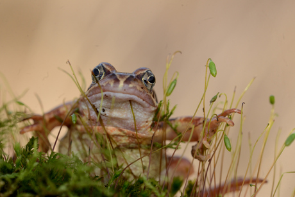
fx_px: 861
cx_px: 148
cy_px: 98
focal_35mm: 105
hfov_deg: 19.5
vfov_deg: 13.1
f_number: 11
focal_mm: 105
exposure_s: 1/800
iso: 800
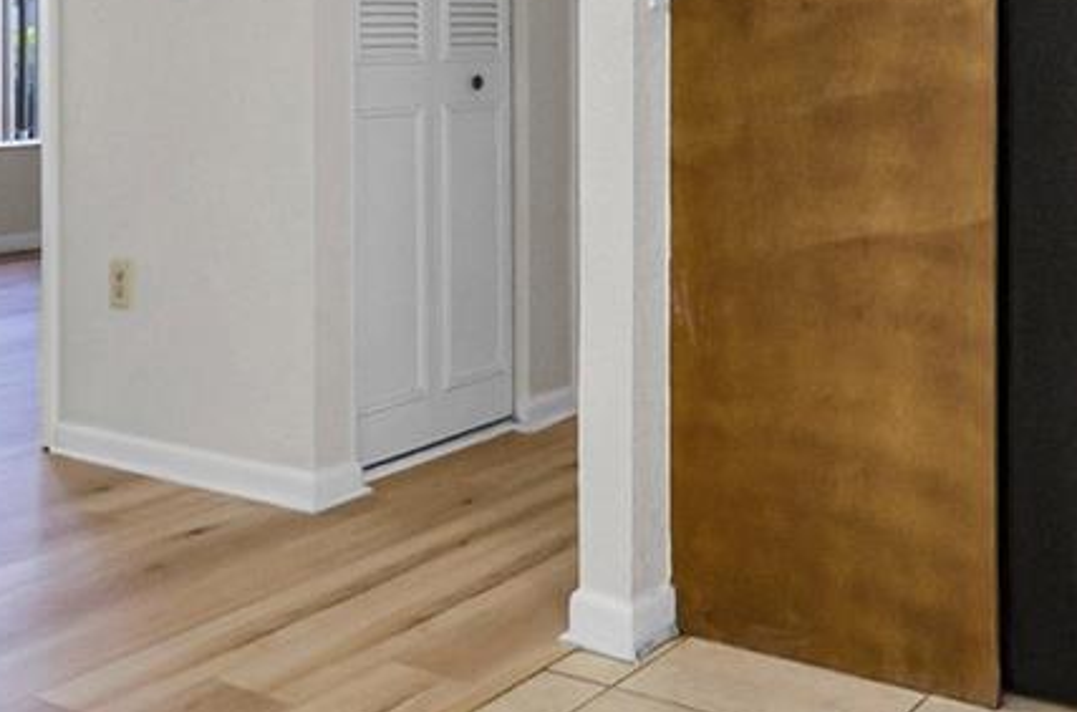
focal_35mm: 45
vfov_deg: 28.3
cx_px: 754
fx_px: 1342
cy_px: 47
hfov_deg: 42.9
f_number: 8
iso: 320
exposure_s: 1/40
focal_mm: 8
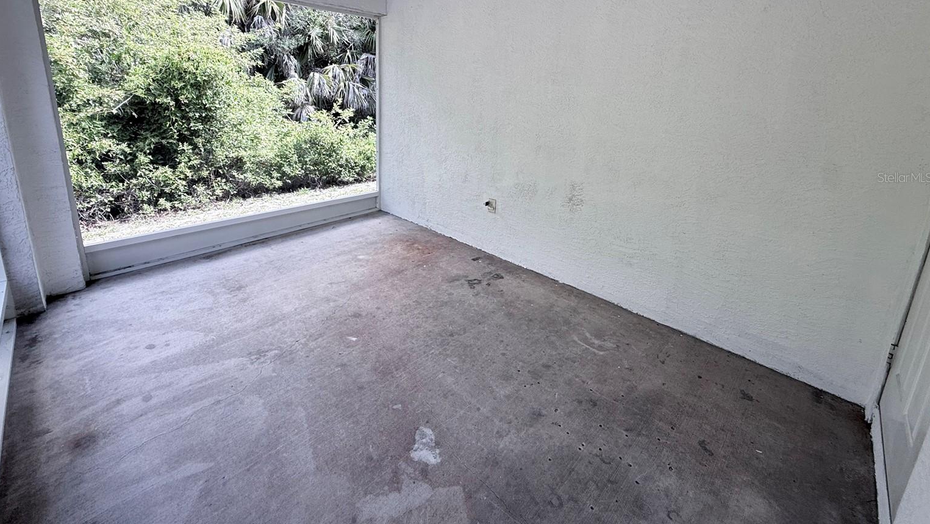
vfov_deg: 65.4
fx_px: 395
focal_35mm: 16
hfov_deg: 99.3
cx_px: 447
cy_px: 177
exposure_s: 1/99
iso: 50
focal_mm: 2.22
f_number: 2.2
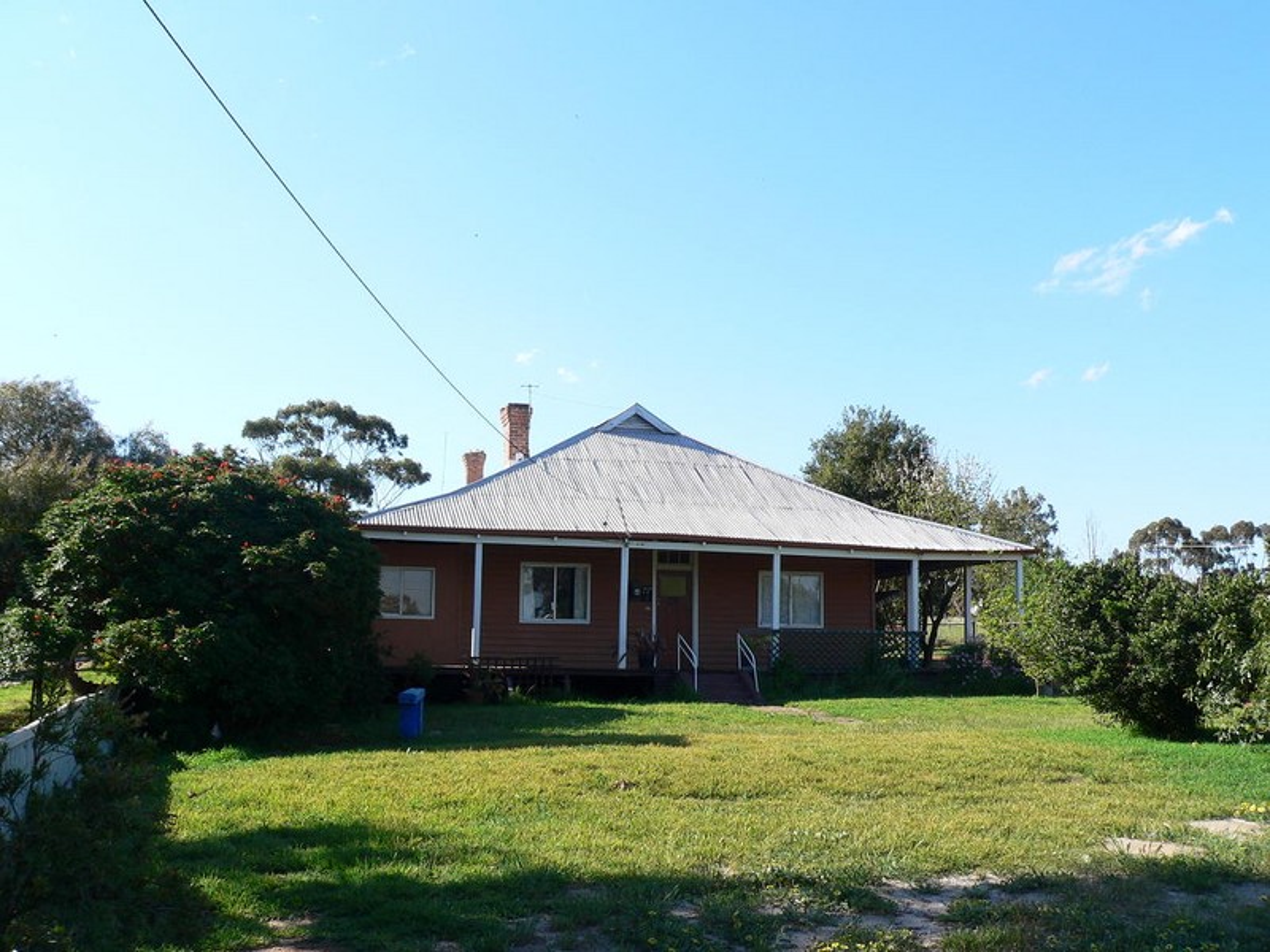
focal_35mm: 36
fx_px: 1321
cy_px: 476
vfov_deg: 39.7
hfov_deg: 51.4
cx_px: 635
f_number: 4.6
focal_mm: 6
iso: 80
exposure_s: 1/250
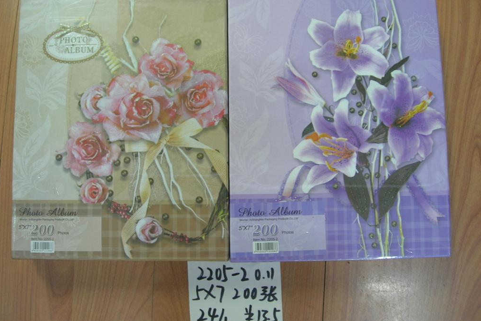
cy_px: 152
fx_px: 534
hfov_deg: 48.5
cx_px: 239
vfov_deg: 33.4
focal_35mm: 40
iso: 64
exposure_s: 1/4.6
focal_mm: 7.8
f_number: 2.8
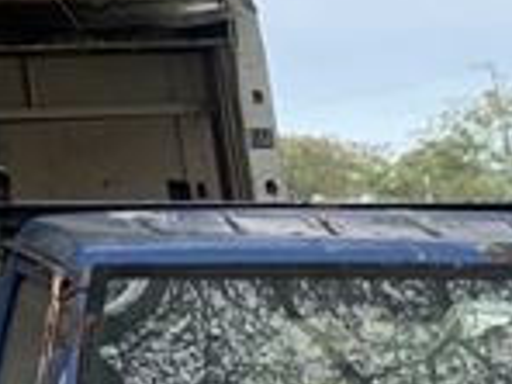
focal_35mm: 169
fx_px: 2500
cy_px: -470
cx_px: -1086
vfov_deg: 8.2
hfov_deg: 9.1
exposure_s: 1/121
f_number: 1.8
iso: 40
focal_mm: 4.25
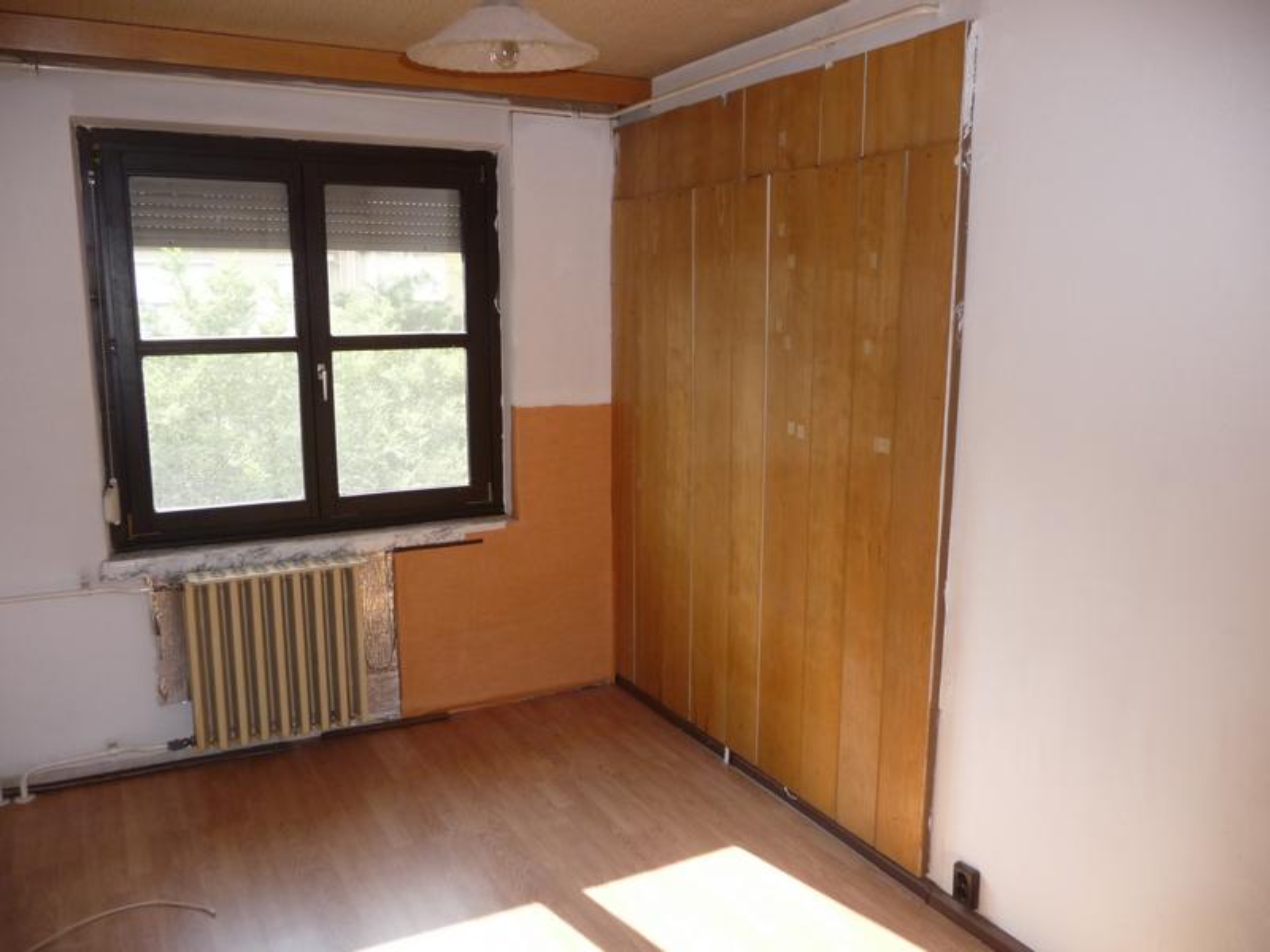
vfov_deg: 49.7
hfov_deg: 63.4
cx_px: 635
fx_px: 1027
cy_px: 476
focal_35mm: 28
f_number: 3.3
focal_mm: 4.7
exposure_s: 1/160
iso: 200
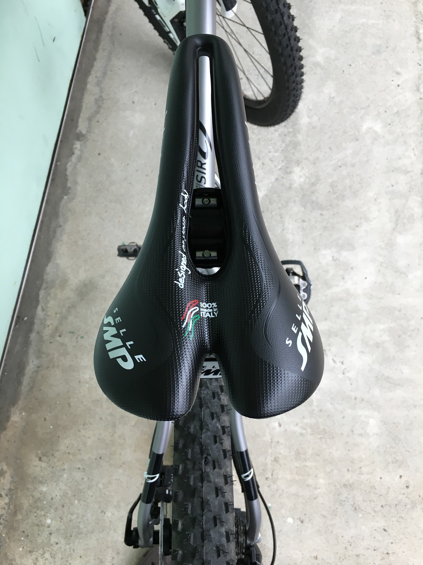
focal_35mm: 29
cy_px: 282
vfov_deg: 61.7
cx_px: 212
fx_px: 472
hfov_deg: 48.2
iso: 25
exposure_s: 1/40
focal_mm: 4.15
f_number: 2.2
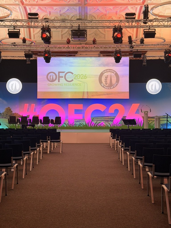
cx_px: 86
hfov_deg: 30.3
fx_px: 316
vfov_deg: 39.7
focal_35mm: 48
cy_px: 114
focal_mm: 6.76
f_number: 1.78
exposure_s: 1/57
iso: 80
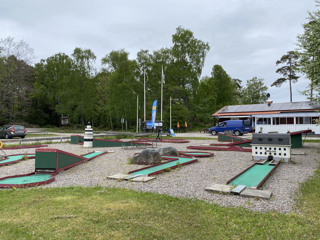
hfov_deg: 67.3
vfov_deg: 53.1
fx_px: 240
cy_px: 120
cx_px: 160
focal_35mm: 26
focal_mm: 4.25
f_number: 1.8
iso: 32
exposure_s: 1/1300
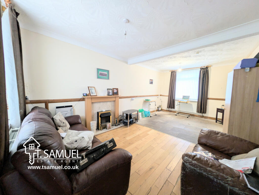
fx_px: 90
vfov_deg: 94.6
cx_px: 130
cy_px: 98
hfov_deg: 110.5
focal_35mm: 12
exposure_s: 1/18
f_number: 1.95
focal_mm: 2.23
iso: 88
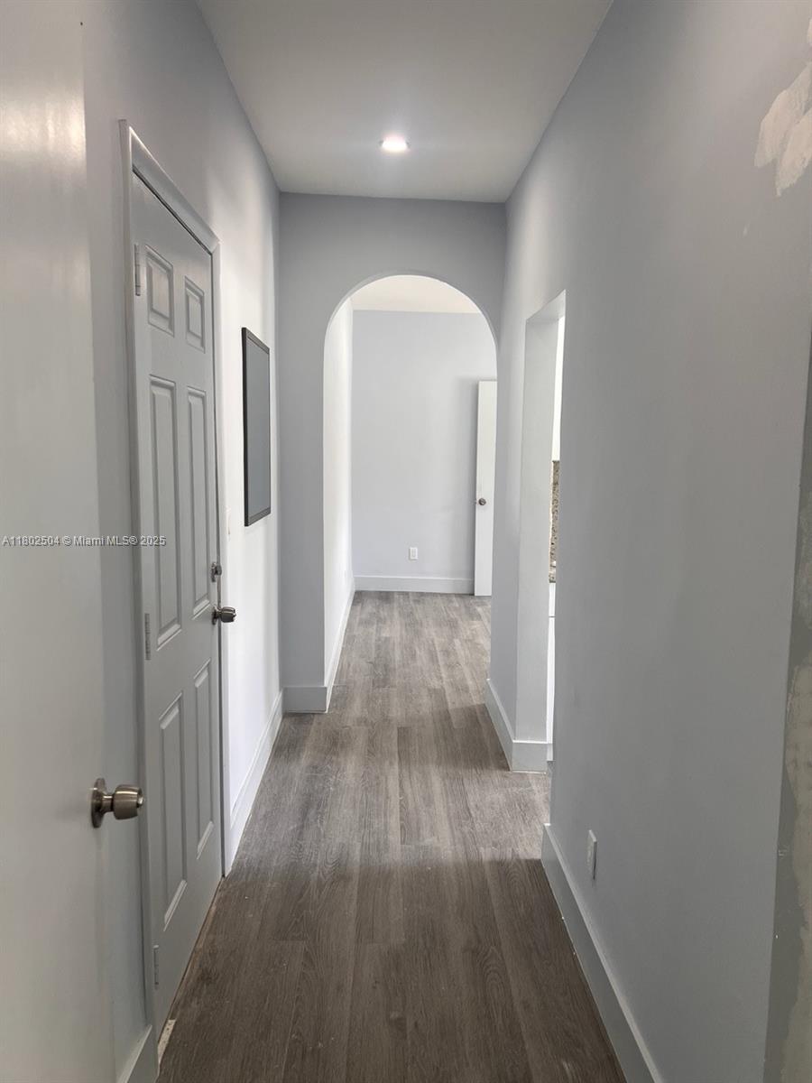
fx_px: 813
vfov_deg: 67.3
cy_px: 542
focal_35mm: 26
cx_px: 406
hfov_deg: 53.1
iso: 64
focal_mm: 5.7
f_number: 1.5
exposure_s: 1/120
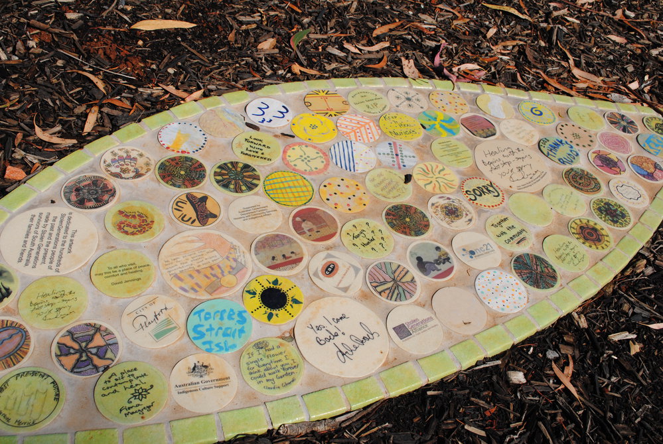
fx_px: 664
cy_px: 222
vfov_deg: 37.0
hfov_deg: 53.1
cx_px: 332
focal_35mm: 36
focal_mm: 24
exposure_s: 1/320
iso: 100
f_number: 9
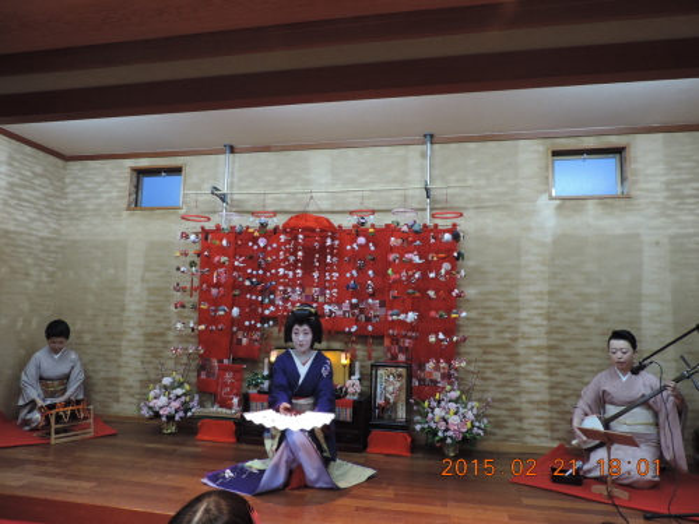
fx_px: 485
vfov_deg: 56.8
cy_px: 262
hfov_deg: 71.6
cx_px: 350
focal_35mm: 24
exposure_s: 1/30
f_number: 3
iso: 400
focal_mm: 4.3
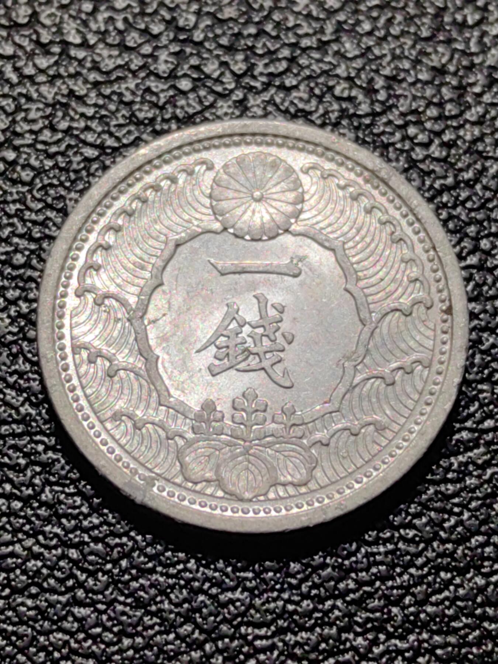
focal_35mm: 111
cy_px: 332
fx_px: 2129
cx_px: 249
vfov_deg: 17.7
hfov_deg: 13.3
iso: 50
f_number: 2
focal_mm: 5.75
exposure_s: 1/199
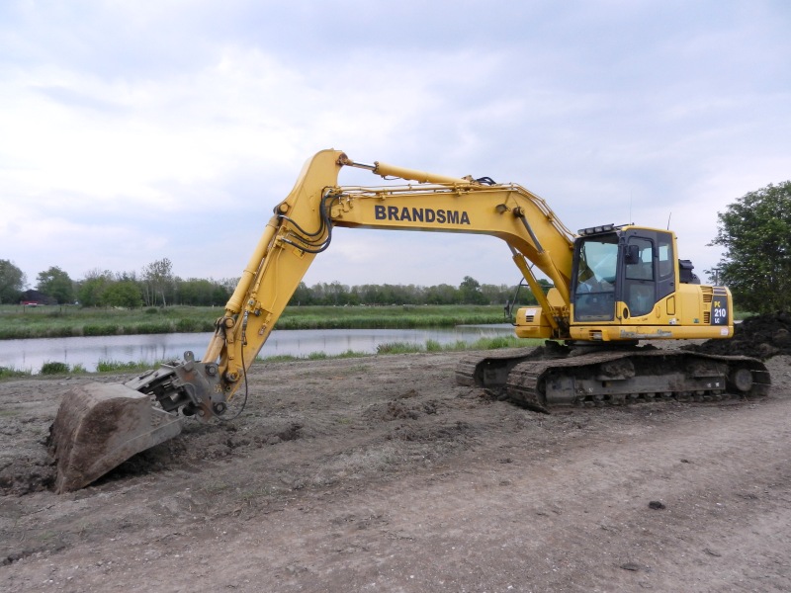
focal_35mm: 25
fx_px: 571
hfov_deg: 69.4
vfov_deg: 54.9
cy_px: 296
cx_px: 396
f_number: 3.5
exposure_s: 1/1600
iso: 160
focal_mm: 4.5
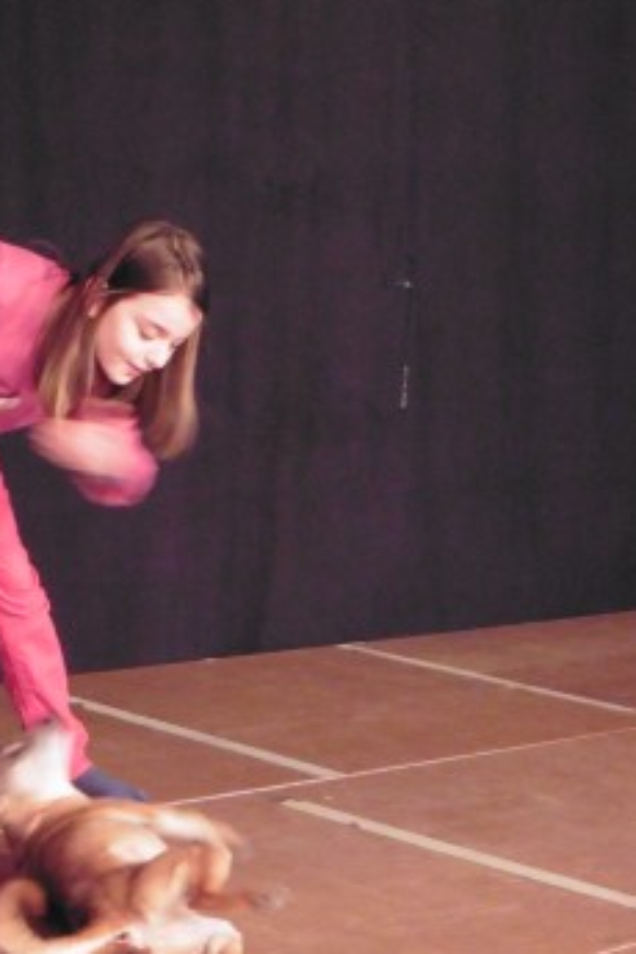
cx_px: 160
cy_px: 505
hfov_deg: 12.8
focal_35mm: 107
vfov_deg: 19.1
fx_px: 2835
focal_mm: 12.5
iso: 1600
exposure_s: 1/30
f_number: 5
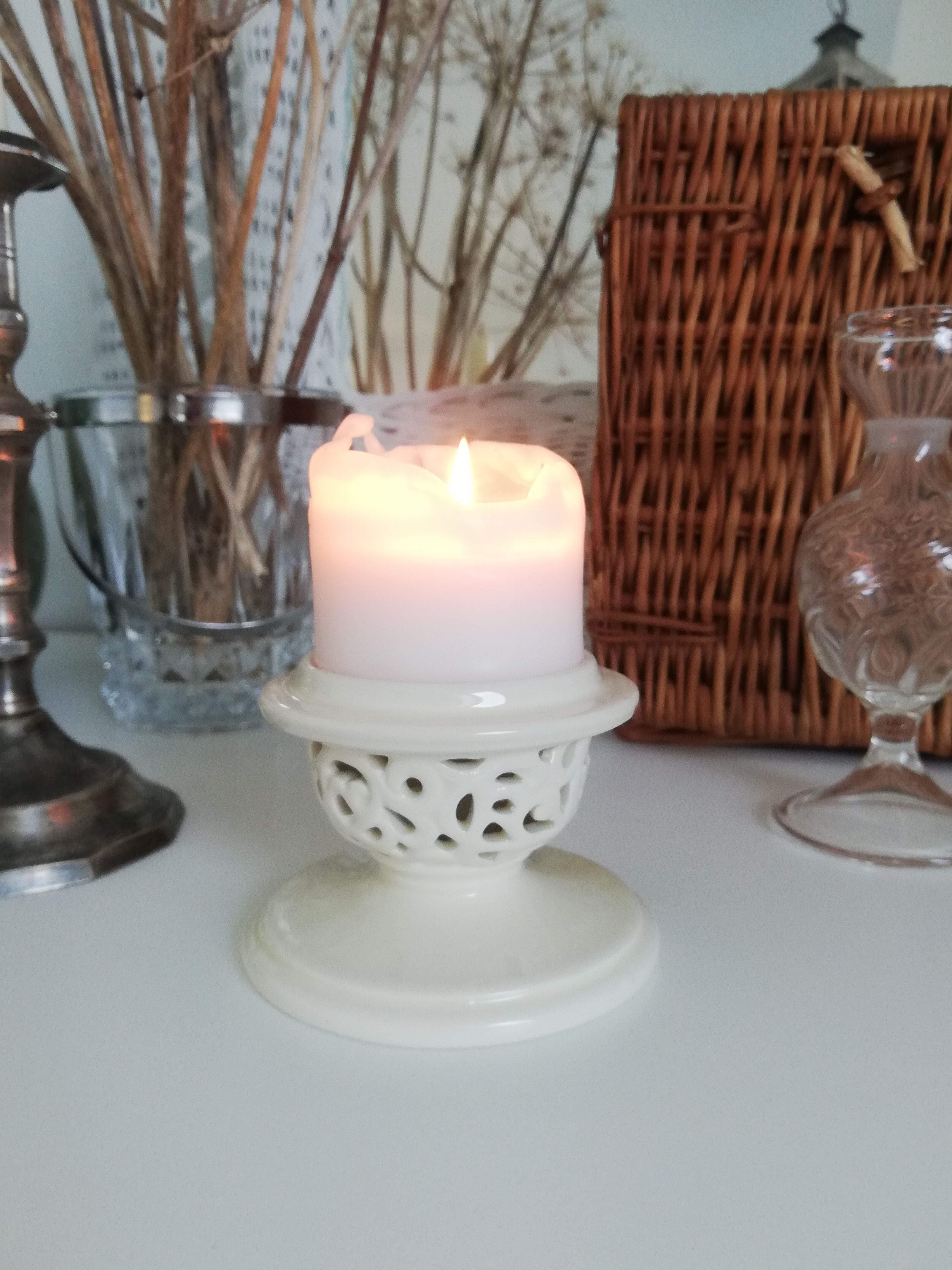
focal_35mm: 28
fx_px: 1027
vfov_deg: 63.4
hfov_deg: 49.7
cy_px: 634
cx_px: 460
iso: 160
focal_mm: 3.81
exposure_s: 1/50
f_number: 2.2
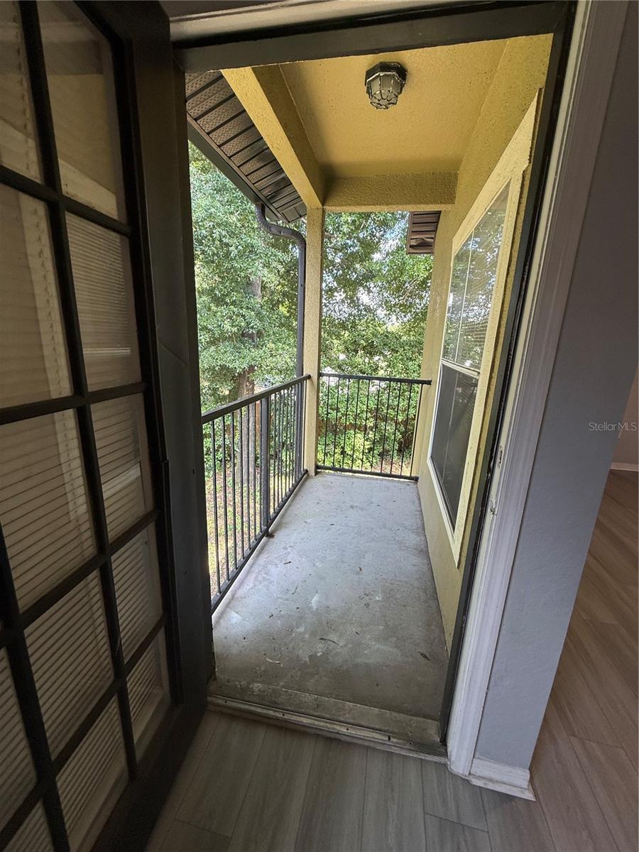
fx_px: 345
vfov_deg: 102.1
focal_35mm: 14
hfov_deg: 85.7
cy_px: 426
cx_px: 320
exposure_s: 1/120
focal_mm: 2.22
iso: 80
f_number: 2.2
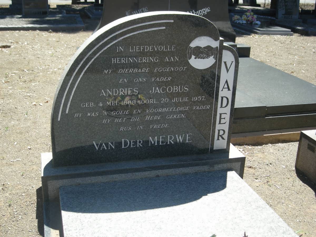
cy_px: 118
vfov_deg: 32.9
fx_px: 402
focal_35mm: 44
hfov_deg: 42.9
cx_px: 158
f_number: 3.1
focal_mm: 7.1
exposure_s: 1/320
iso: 50
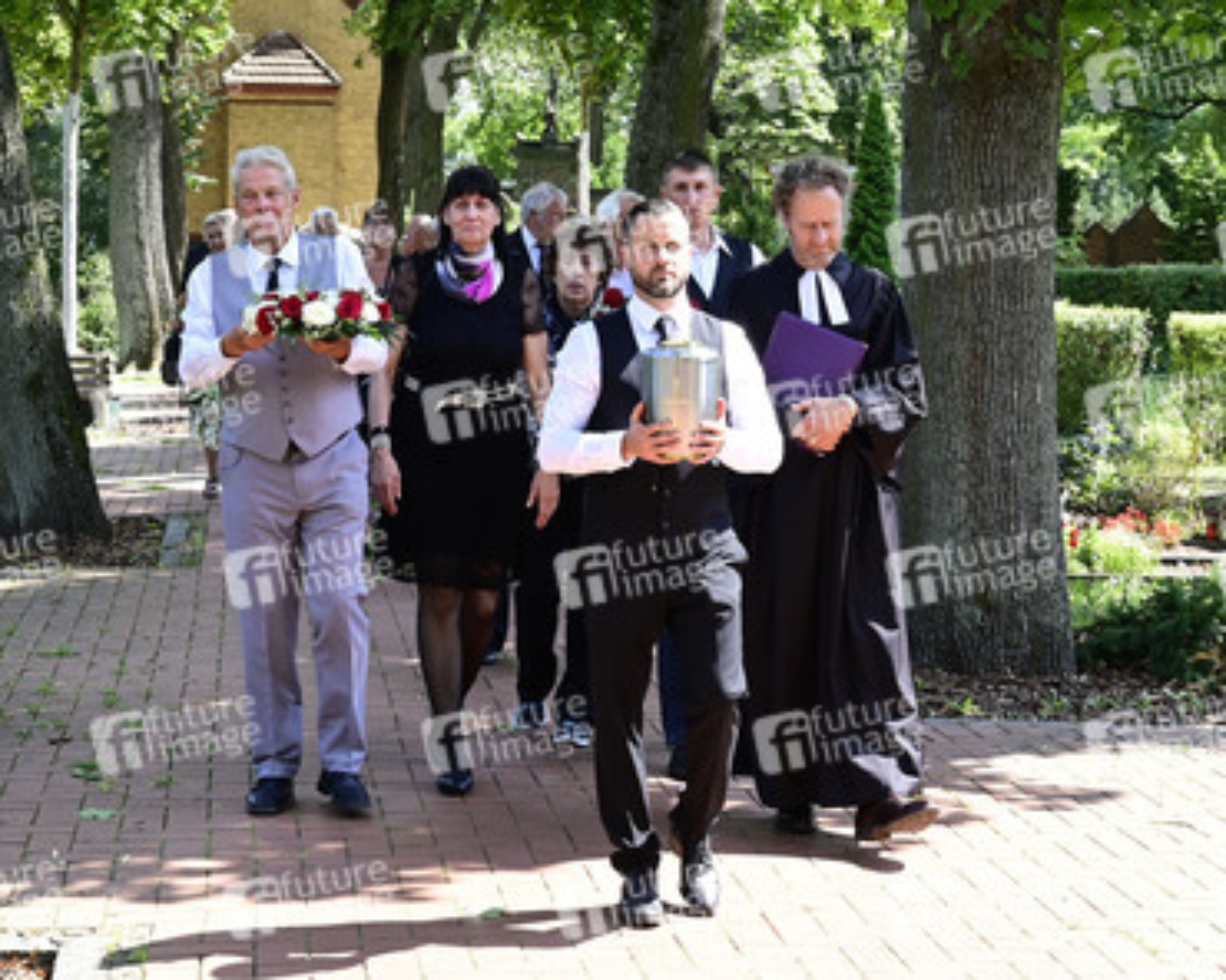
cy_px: 487
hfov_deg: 33.5
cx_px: 552
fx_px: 2032
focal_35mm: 56
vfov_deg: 27.1
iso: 800
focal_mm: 49
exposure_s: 1/200
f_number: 10
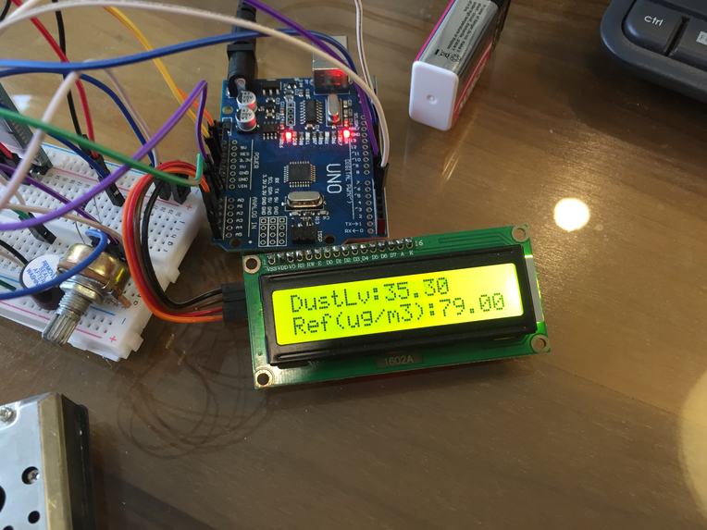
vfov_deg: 48.2
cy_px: 265
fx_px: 592
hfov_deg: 61.7
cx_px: 354
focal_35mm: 29
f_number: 2.2
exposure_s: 1/33
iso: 100
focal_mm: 4.15
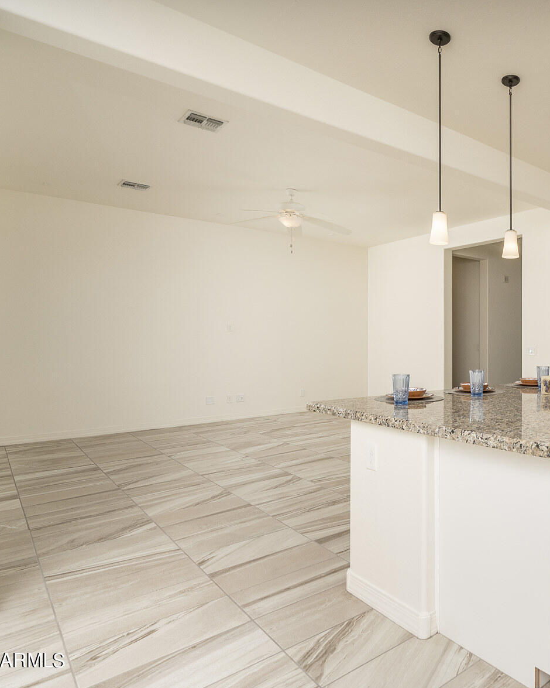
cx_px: 476
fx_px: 468
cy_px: 340
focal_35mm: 23
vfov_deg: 72.6
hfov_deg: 54.5
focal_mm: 16
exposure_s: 1/200
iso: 500
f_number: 8
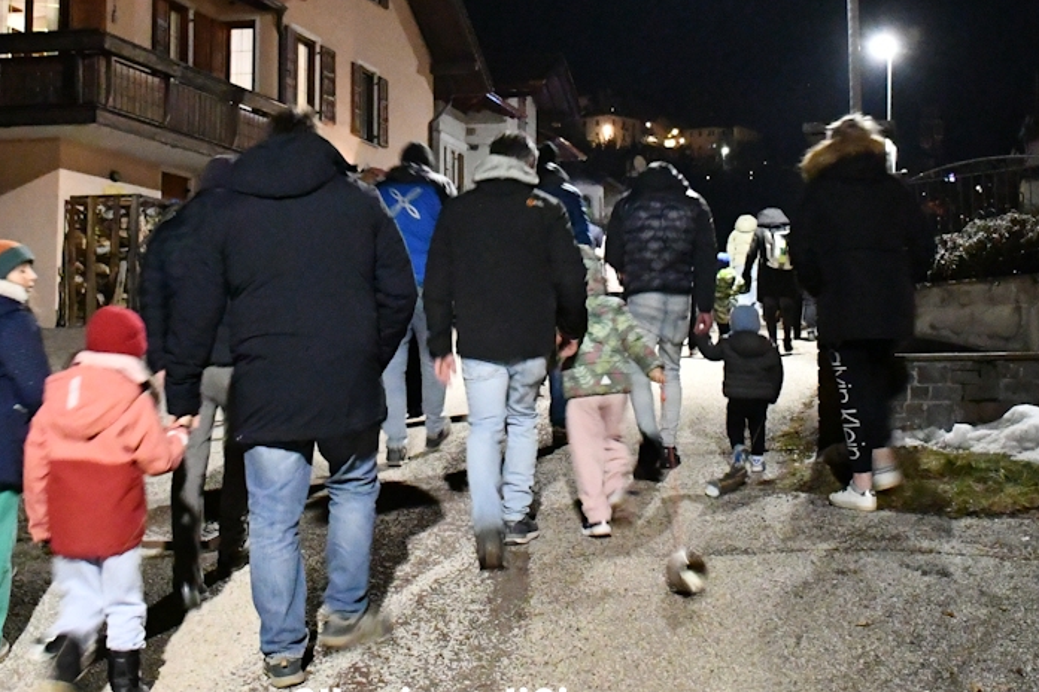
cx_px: 444
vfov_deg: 42.3
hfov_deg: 60.0
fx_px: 894
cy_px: 357
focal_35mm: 31
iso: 12800
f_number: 3.5
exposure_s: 1/13
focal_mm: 18
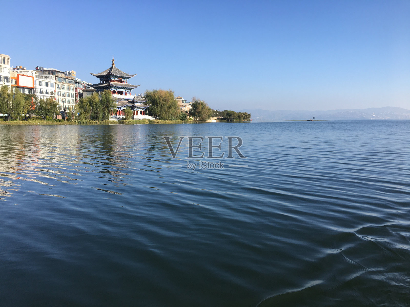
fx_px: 343
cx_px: 205
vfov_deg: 48.2
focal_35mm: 29
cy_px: 154
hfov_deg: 61.7
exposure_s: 1/884
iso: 25
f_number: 2.2
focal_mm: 4.15
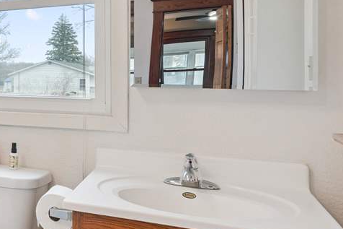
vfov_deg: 30.9
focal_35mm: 43
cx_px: -55
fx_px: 410
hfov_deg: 36.5
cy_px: 74
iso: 400
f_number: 10
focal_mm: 16
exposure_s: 1/8
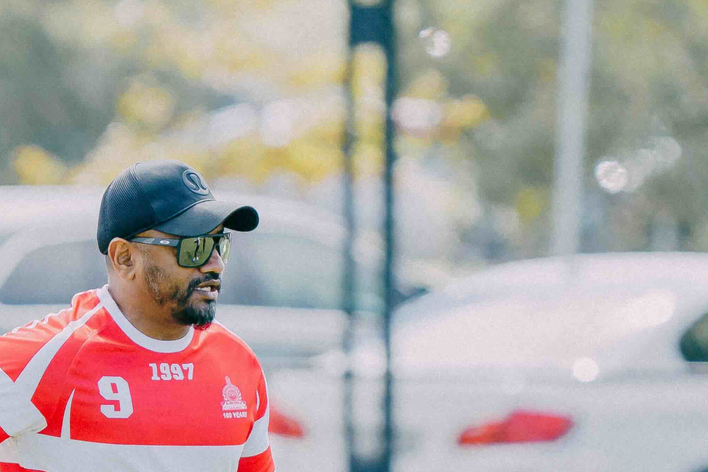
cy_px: 491
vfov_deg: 1.2
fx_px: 22282
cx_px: 203
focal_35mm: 1133
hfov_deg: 1.8
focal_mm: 382
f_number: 6.3
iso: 200
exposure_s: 1/500
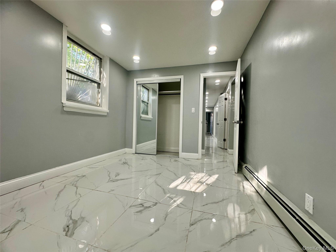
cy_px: 126
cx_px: 168
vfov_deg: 85.7
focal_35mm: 14
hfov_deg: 102.1
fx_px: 136
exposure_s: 1/120
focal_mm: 2.22
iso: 100
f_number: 2.2
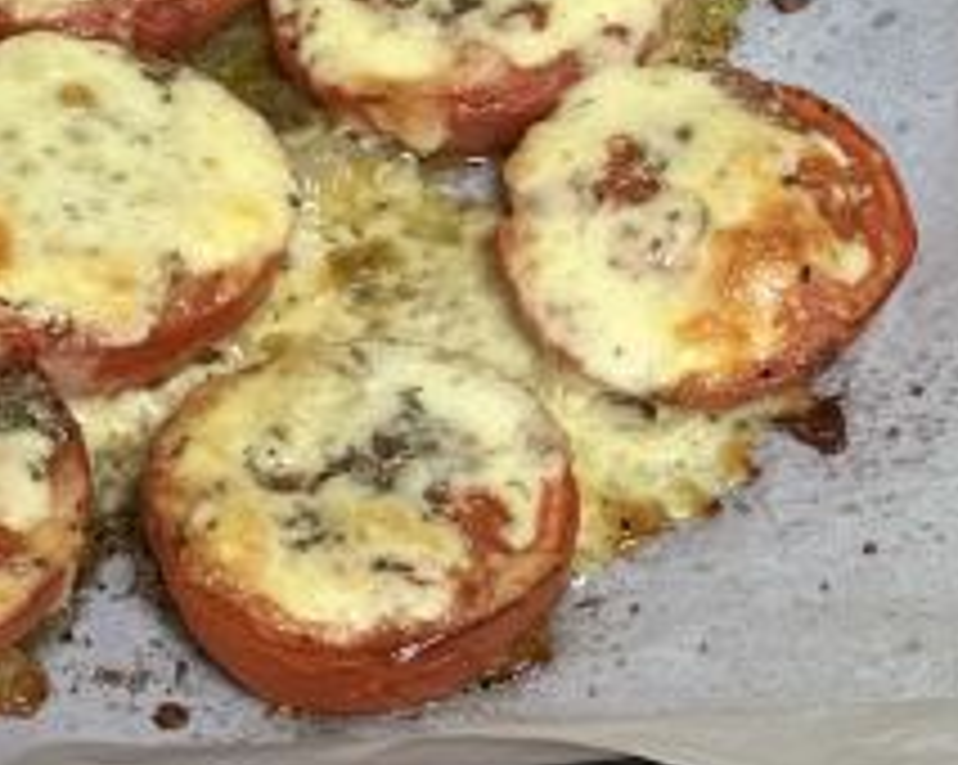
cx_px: 261
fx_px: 6005
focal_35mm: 212
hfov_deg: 9.1
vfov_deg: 7.2
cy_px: -126
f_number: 2.8
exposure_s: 1/34
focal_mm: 9
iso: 640
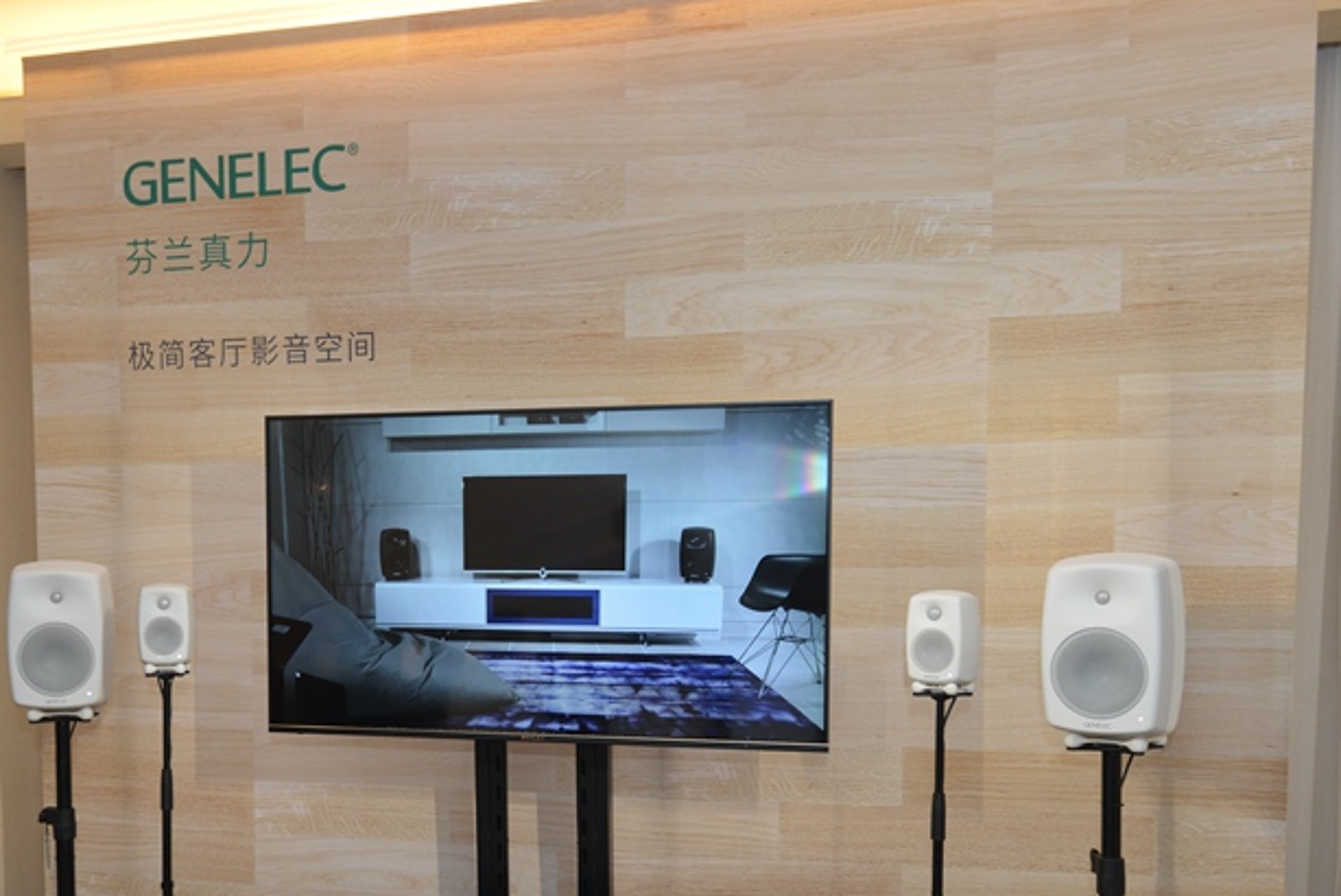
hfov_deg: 54.0
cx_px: 529
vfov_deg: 37.3
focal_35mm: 35
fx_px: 1304
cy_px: 626
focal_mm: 21
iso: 400
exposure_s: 1/60
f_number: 4
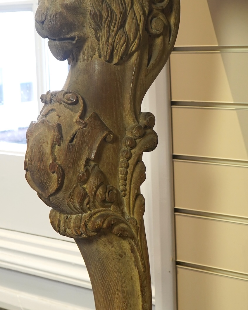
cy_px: 130
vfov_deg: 19.7
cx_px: 148
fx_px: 890
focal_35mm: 97
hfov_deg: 15.9
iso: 500
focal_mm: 46
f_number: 4.5
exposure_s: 1/40
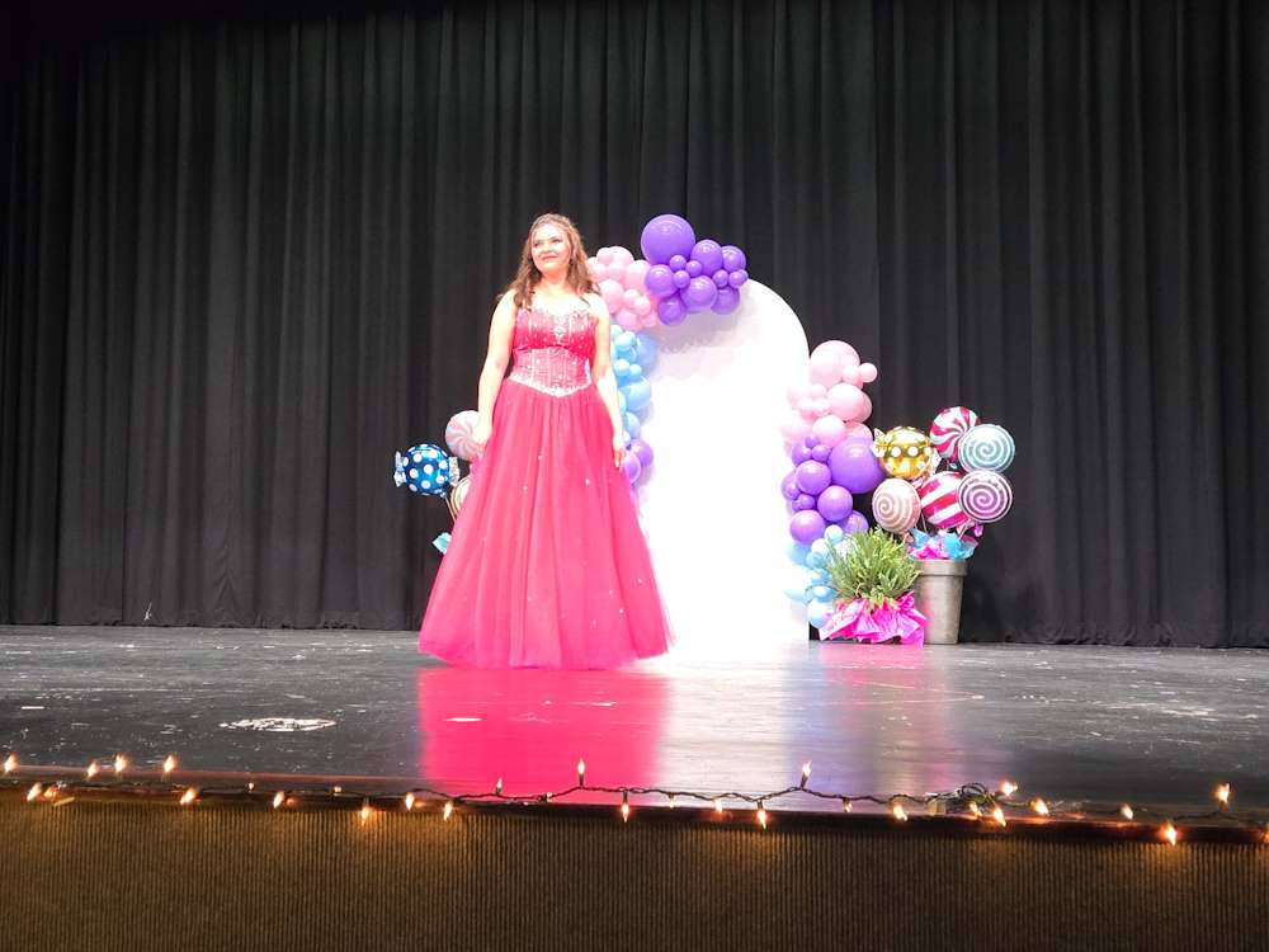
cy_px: 476
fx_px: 843
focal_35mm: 23
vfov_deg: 58.9
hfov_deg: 73.9
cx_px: 634
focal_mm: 5.4
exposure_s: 1/120
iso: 500
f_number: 1.8
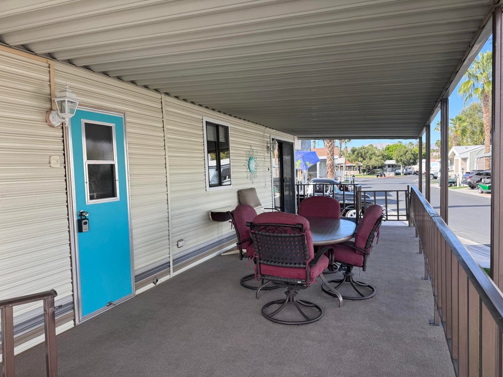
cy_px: 188
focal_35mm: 24
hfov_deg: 71.6
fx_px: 349
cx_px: 252
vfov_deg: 56.8
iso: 80
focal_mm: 6.76
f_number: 1.78
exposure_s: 1/802
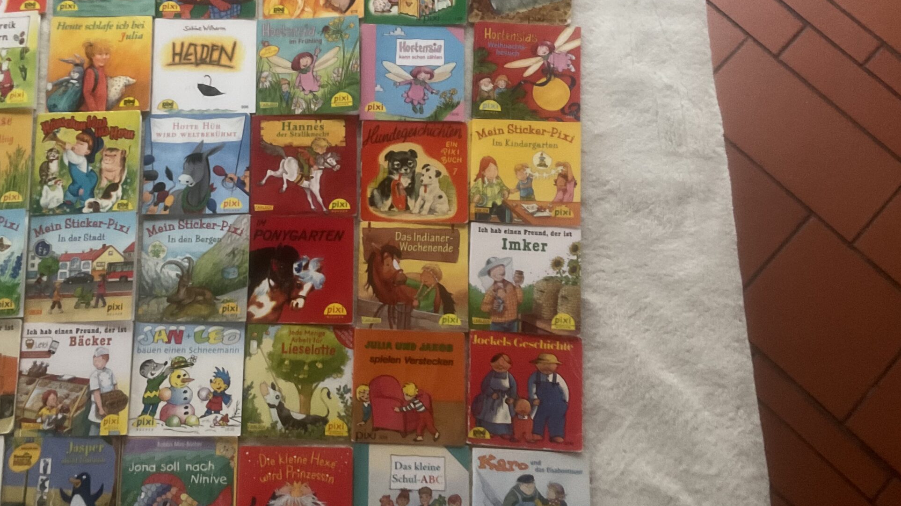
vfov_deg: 28.3
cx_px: 326
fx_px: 1003
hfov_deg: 47.8
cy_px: 205
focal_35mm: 42
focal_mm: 3
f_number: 1.8
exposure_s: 1/40
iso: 200
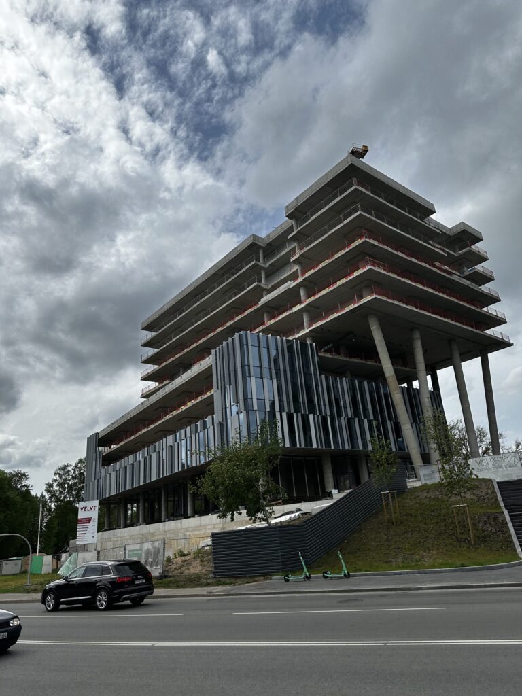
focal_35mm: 24
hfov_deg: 56.8
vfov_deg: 71.6
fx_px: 483
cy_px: 348
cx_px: 261
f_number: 1.78
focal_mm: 6.86
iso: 80
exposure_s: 1/7042
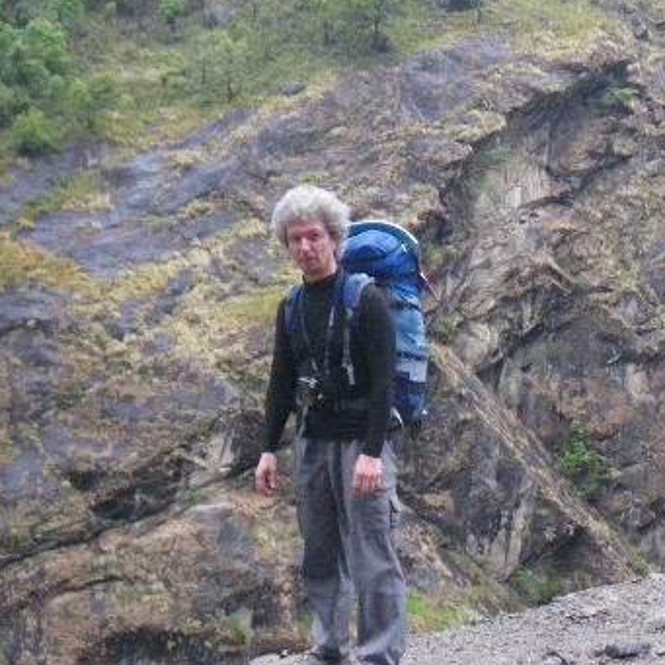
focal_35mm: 62
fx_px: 1348
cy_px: 207
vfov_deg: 27.5
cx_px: 407
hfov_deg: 27.6
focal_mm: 5
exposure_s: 1/50
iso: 500
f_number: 3.5
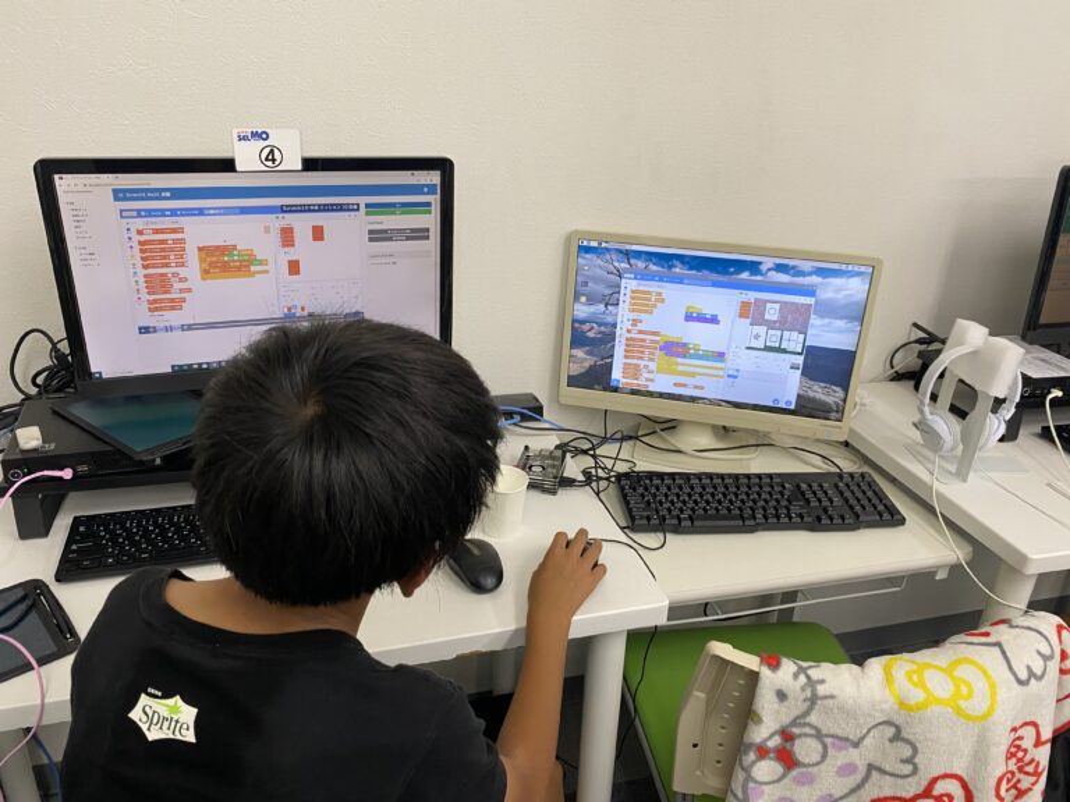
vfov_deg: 53.1
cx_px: 535
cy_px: 401
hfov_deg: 67.3
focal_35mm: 26
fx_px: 804
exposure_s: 1/60
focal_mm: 4.25
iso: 80
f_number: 1.8
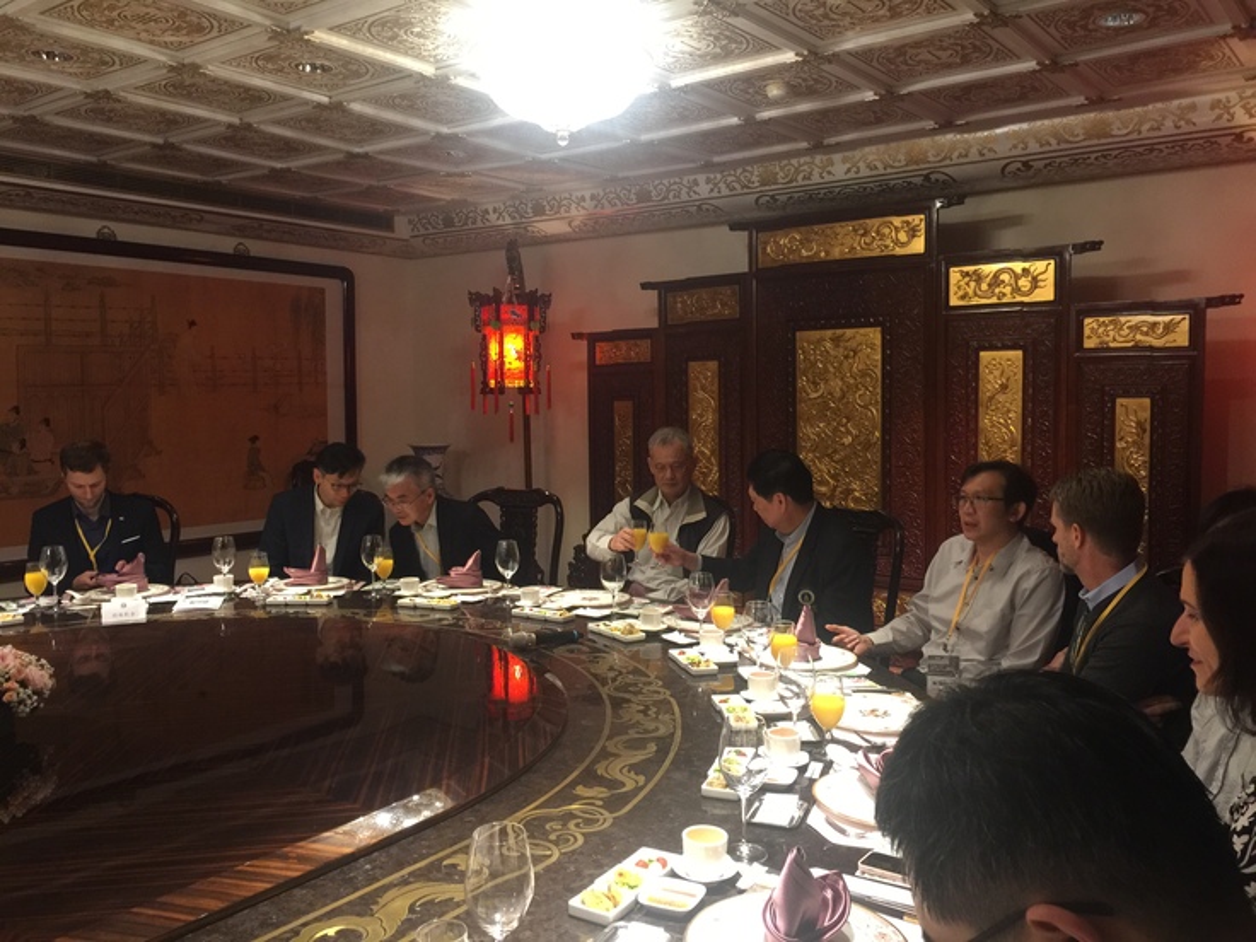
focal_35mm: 29
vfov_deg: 48.2
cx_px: 628
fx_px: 1052
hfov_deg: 61.7
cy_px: 471
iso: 125
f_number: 2.2
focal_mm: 4.15
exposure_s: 1/15
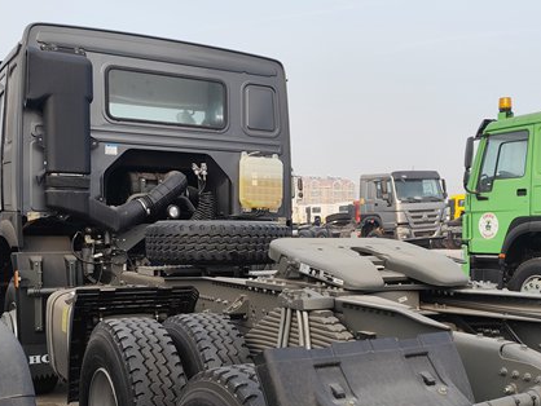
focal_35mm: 44
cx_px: 333
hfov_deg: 42.6
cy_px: 295
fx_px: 688
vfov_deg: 32.4
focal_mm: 6.14
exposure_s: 1/256
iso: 50
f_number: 1.65
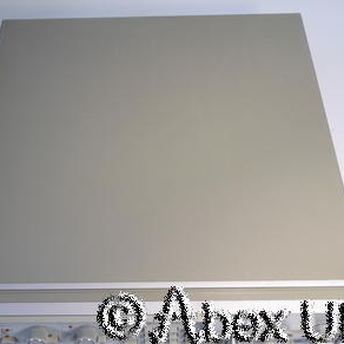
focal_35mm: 46
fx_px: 517
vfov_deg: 36.8
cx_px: 148
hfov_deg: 36.7
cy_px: 176
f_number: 22
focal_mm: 19
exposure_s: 1/1.6
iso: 800
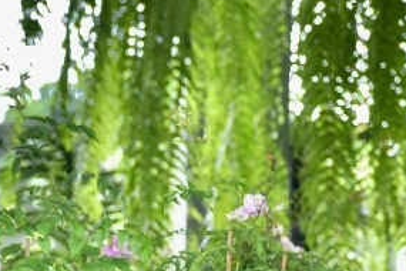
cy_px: 525
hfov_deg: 6.8
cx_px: -346
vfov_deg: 4.6
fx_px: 3327
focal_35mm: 295
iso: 400
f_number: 6.3
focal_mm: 70
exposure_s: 1/125
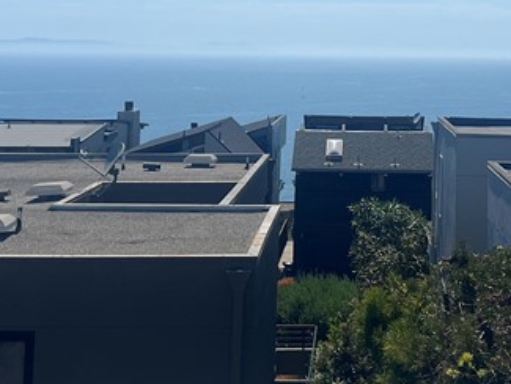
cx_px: 396
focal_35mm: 82
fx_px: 1211
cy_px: -79
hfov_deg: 23.5
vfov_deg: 17.2
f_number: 1.5
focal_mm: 5.7
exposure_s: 1/11364
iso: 50
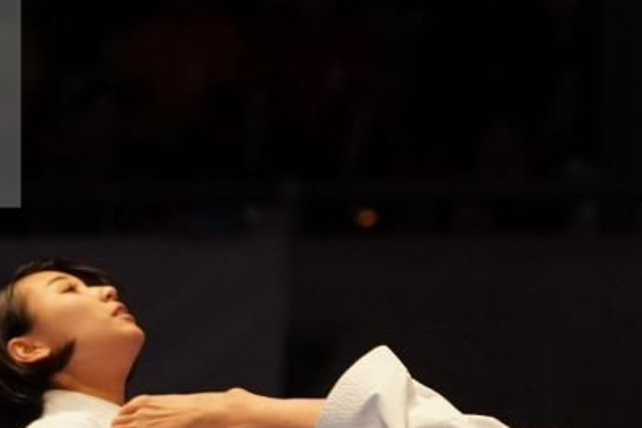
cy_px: 625
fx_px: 8007
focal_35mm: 449
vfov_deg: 3.1
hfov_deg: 4.6
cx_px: 948
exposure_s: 1/1000
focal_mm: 101
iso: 1600
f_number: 2.8
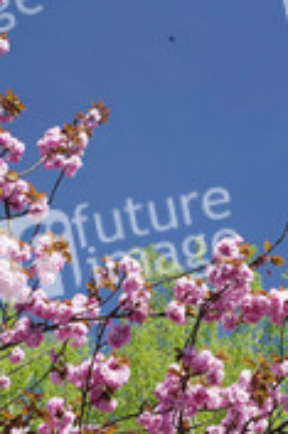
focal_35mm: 123
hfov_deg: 11.1
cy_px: 370
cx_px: 185
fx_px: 1479
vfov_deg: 16.5
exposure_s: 1/320
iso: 320
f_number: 8
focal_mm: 54
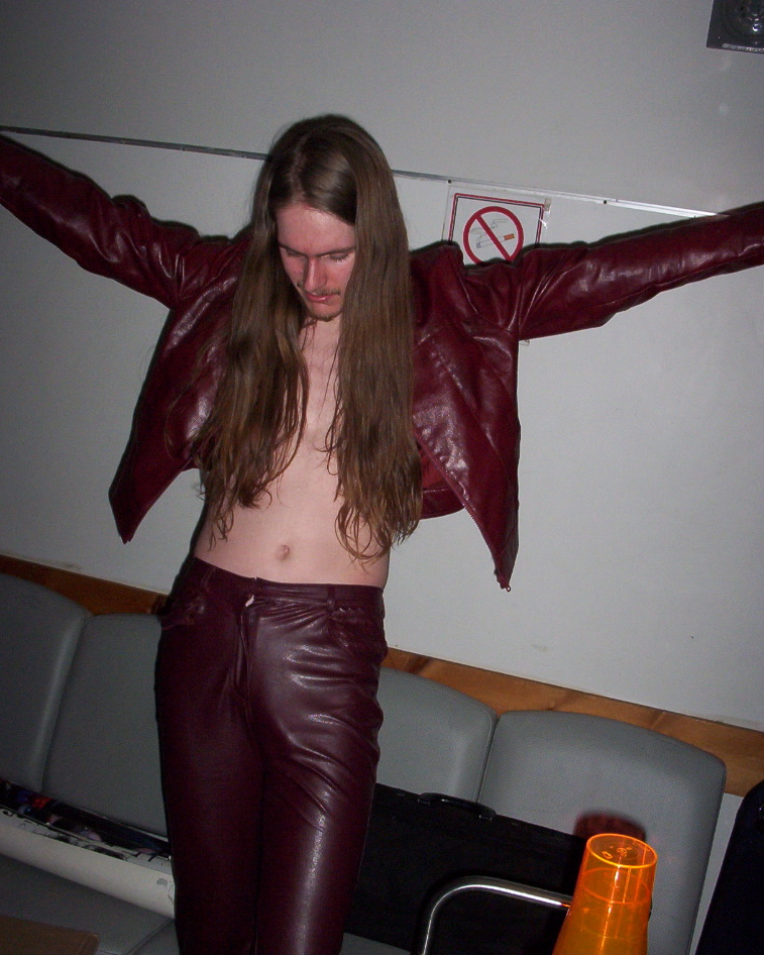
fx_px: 1159
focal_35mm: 41
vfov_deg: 44.8
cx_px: 380
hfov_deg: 36.5
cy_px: 501
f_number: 4.5
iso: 140
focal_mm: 6
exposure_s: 1/30
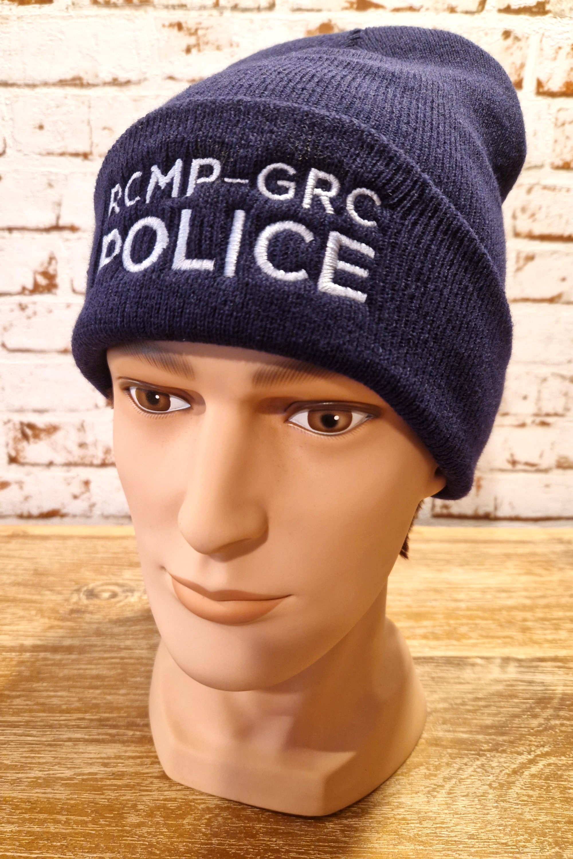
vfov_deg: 30.5
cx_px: 286
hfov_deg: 20.6
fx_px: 1576
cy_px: 430
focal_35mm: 66
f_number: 5
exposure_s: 1/100
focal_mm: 44
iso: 800
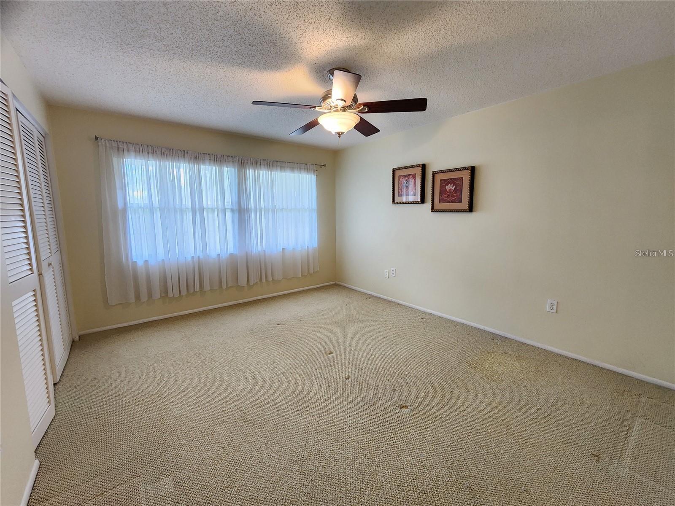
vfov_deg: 89.9
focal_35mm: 13
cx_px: 338
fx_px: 253
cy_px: 253
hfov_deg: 106.2
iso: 400
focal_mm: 2.2
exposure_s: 1/30
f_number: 2.2
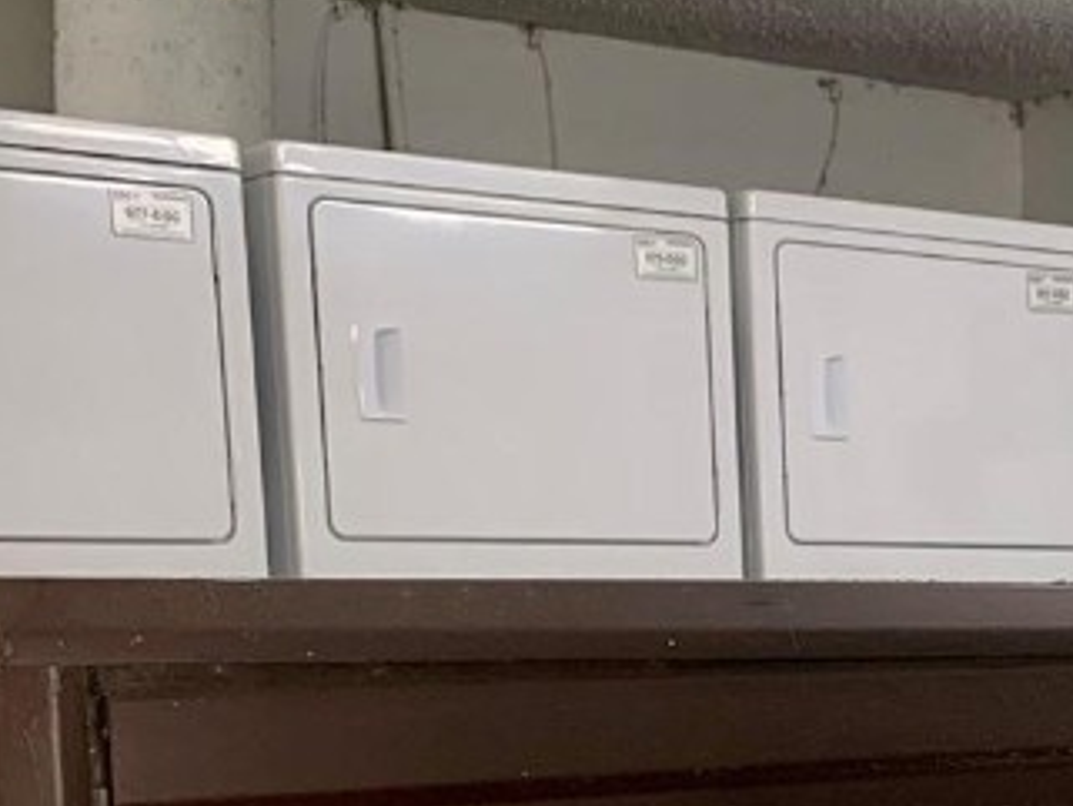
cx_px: 1511
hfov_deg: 20.8
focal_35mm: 83
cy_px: 993
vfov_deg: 16.9
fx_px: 2574
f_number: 1.8
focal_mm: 4.25
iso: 80
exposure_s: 1/60
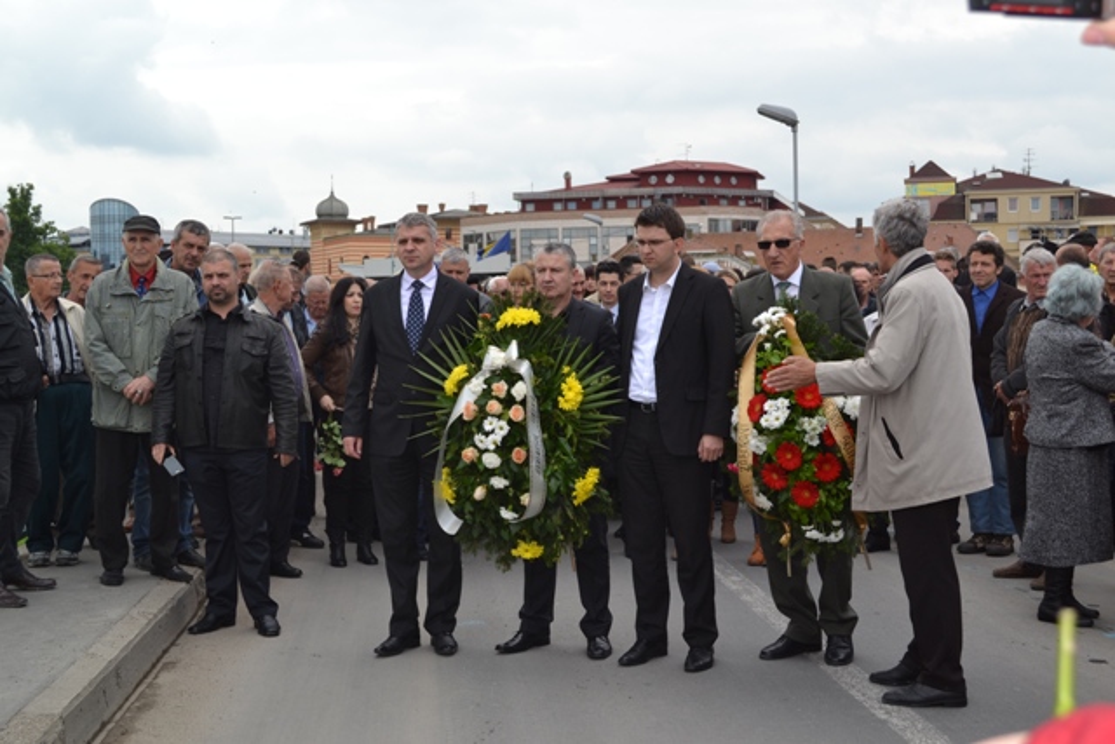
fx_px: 1487
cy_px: 372
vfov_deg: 28.1
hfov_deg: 41.1
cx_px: 558
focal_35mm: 48
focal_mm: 32
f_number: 7.1
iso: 100
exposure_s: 1/200
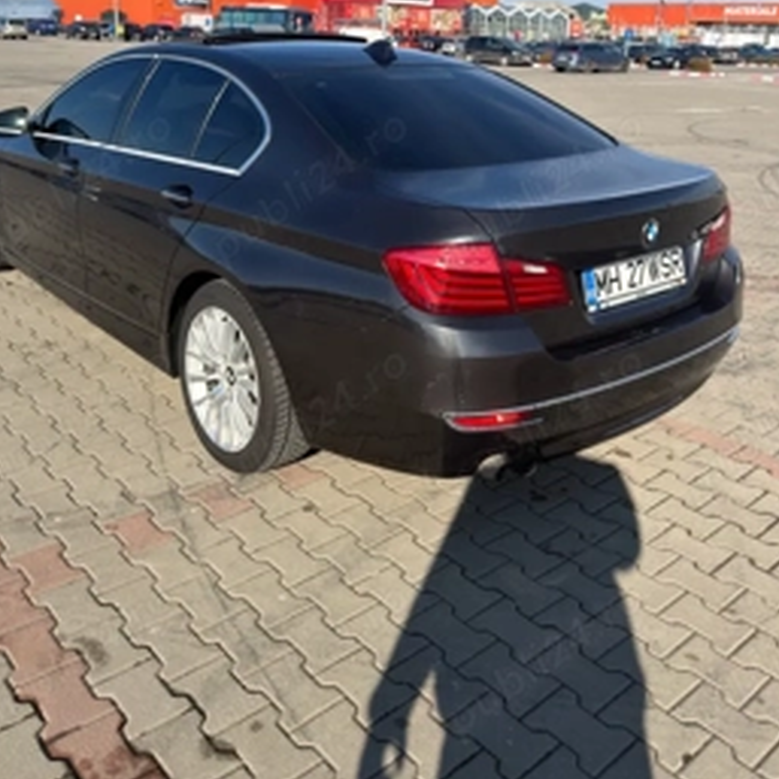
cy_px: 224
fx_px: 840
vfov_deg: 48.4
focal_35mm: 33
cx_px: 370
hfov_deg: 49.7
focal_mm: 6.76
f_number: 1.78
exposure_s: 1/3953
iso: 64
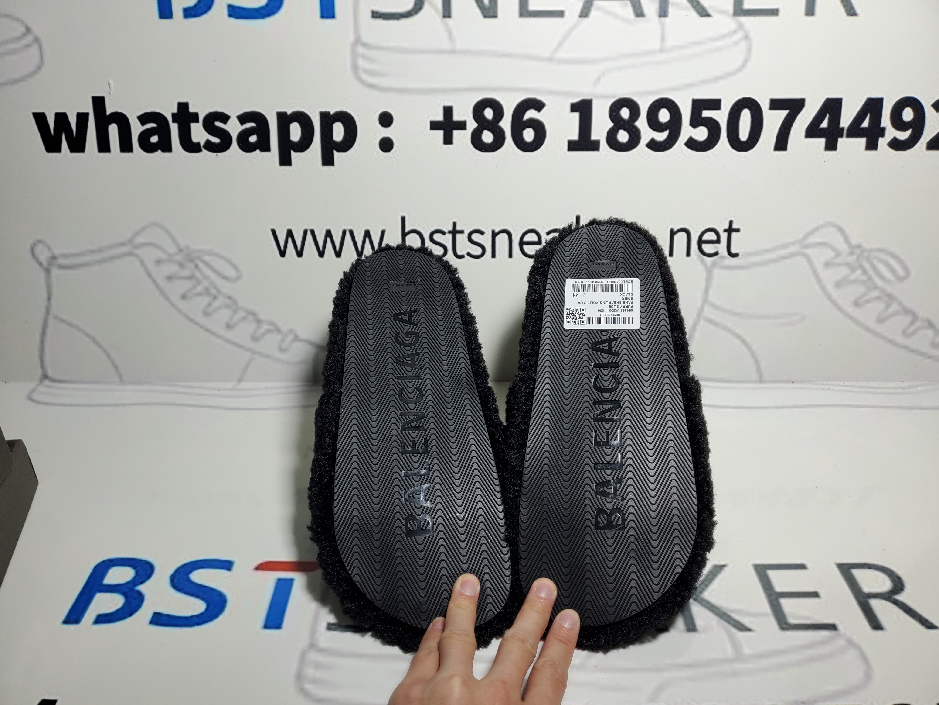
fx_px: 705
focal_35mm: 26
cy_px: 352
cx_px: 470
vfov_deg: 53.1
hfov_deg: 67.3
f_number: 1.5
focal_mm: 4.3
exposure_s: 1/507
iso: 50
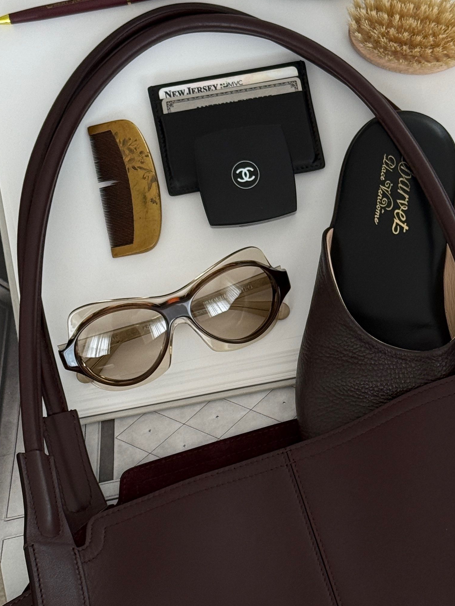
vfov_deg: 20.4
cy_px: 397
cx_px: 375
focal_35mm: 96
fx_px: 1682
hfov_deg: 15.3
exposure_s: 1/60
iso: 100
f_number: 1.78
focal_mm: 6.76
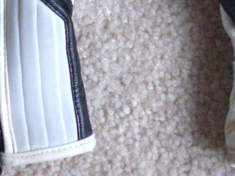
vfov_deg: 10.6
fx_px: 923
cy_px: -76
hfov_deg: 14.5
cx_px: 106
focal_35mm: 136
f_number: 3.1
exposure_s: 1/100
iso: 400
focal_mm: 6.3
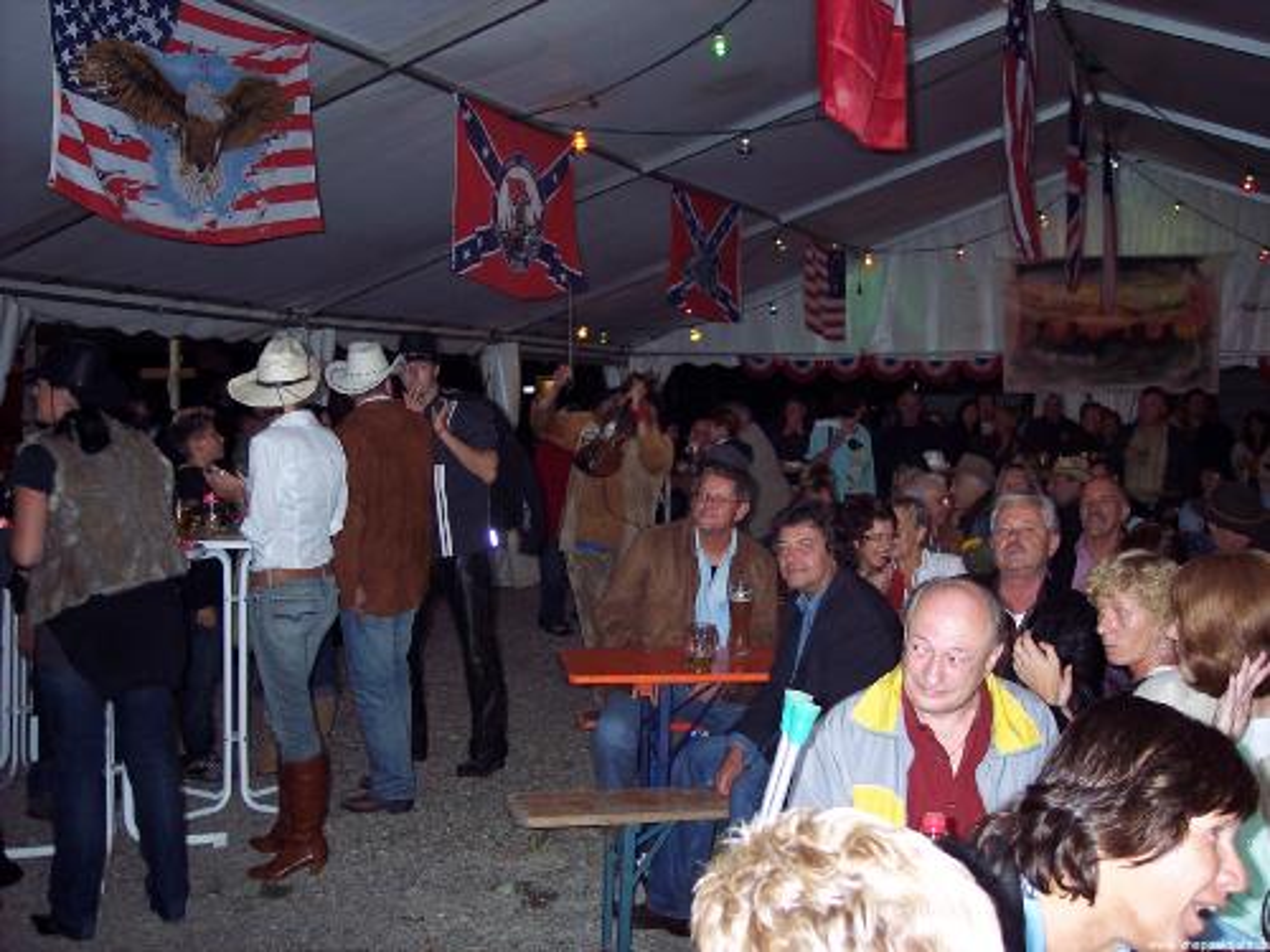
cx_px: 635
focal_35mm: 39
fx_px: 1431
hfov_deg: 47.9
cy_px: 476
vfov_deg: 36.8
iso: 100
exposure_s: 1/60
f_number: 2.8
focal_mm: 8
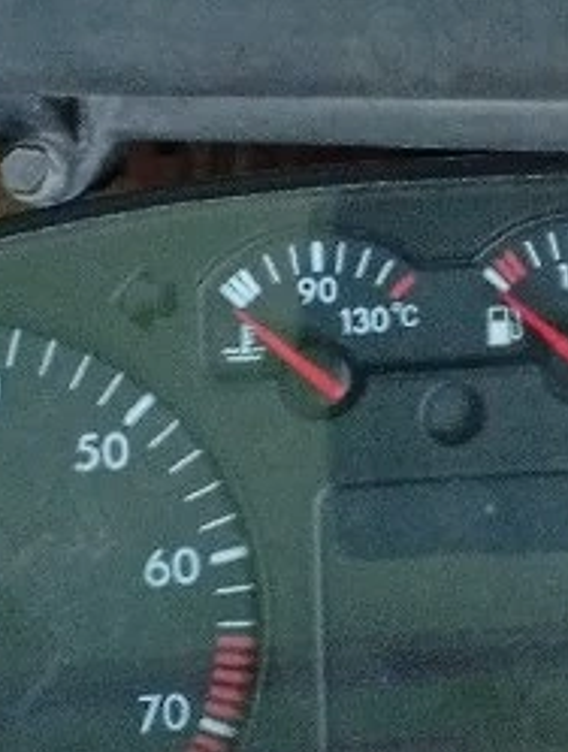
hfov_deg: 10.0
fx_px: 3137
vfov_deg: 13.5
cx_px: 861
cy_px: -30
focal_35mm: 144
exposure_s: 1/16.7
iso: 1651
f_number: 1.8
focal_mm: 3.98
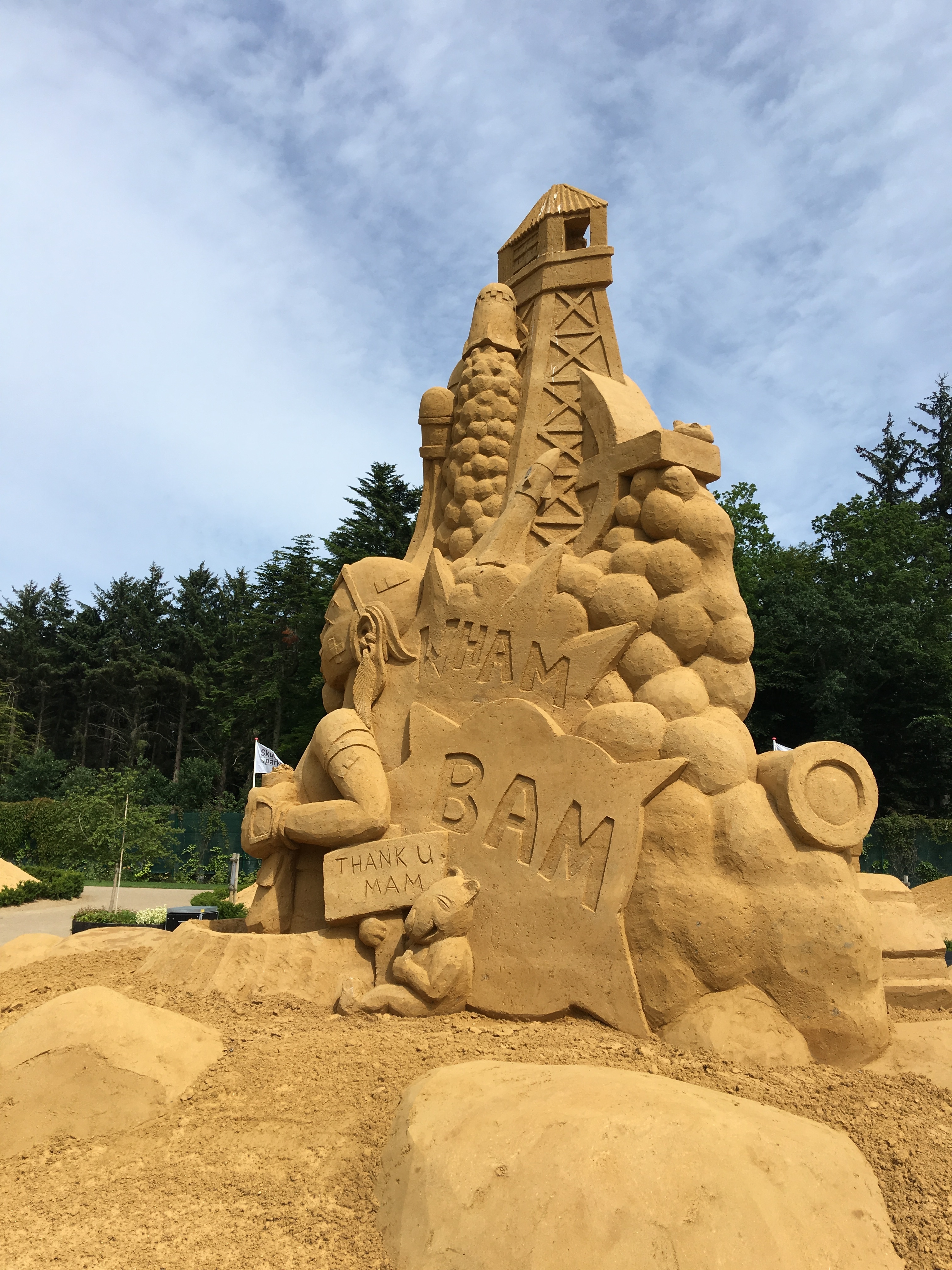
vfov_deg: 61.7
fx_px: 1063
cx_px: 476
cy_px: 635
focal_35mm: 29
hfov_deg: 48.2
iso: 25
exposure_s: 1/2262
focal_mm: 4.15
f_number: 2.2
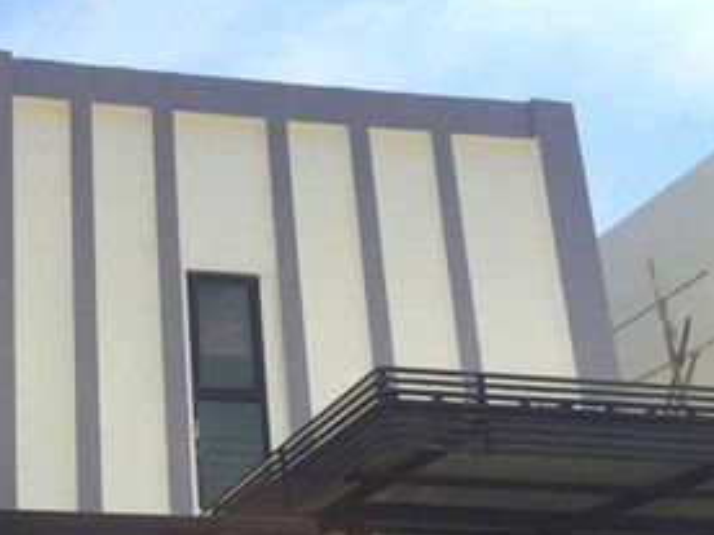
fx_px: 1134
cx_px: 48
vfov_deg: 26.0
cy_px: 434
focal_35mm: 55
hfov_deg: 32.8
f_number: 2.2
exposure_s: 1/3300
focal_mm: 4.15
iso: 32
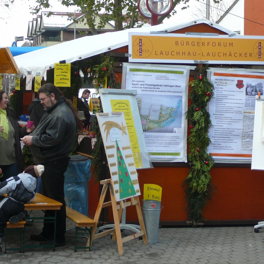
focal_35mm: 97
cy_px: 132
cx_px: 140
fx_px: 837
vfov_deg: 17.9
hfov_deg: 17.9
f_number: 3.8
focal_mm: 12.2
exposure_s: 1/100
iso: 80
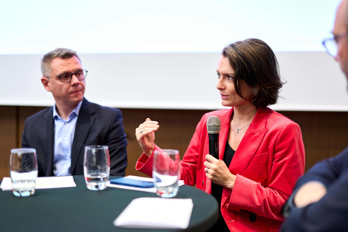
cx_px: 174
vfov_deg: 27.0
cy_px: 116
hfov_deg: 39.6
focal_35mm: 50
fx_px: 483
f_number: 1.4
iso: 500
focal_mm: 50
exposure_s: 1/125
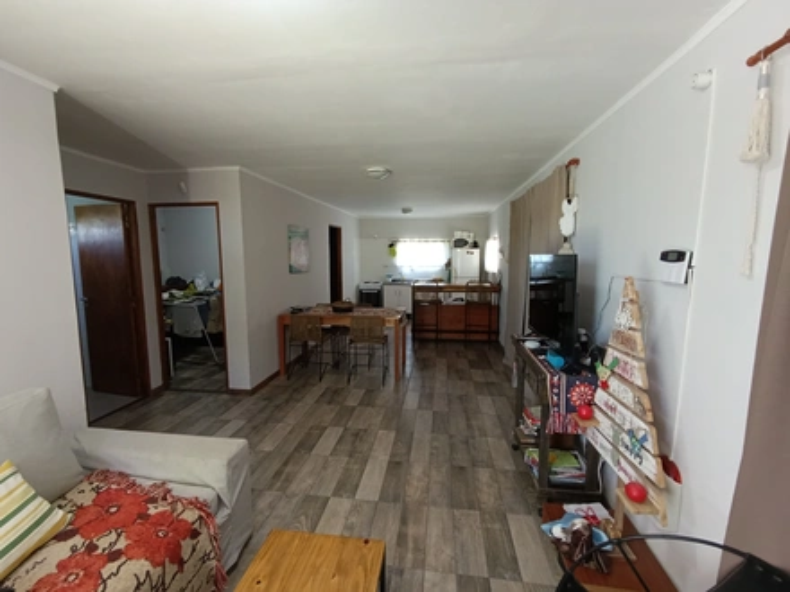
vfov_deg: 78.1
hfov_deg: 94.5
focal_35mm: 16
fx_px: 365
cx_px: 395
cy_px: 296
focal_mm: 1.65
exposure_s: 1/33.3
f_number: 2.2
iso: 400
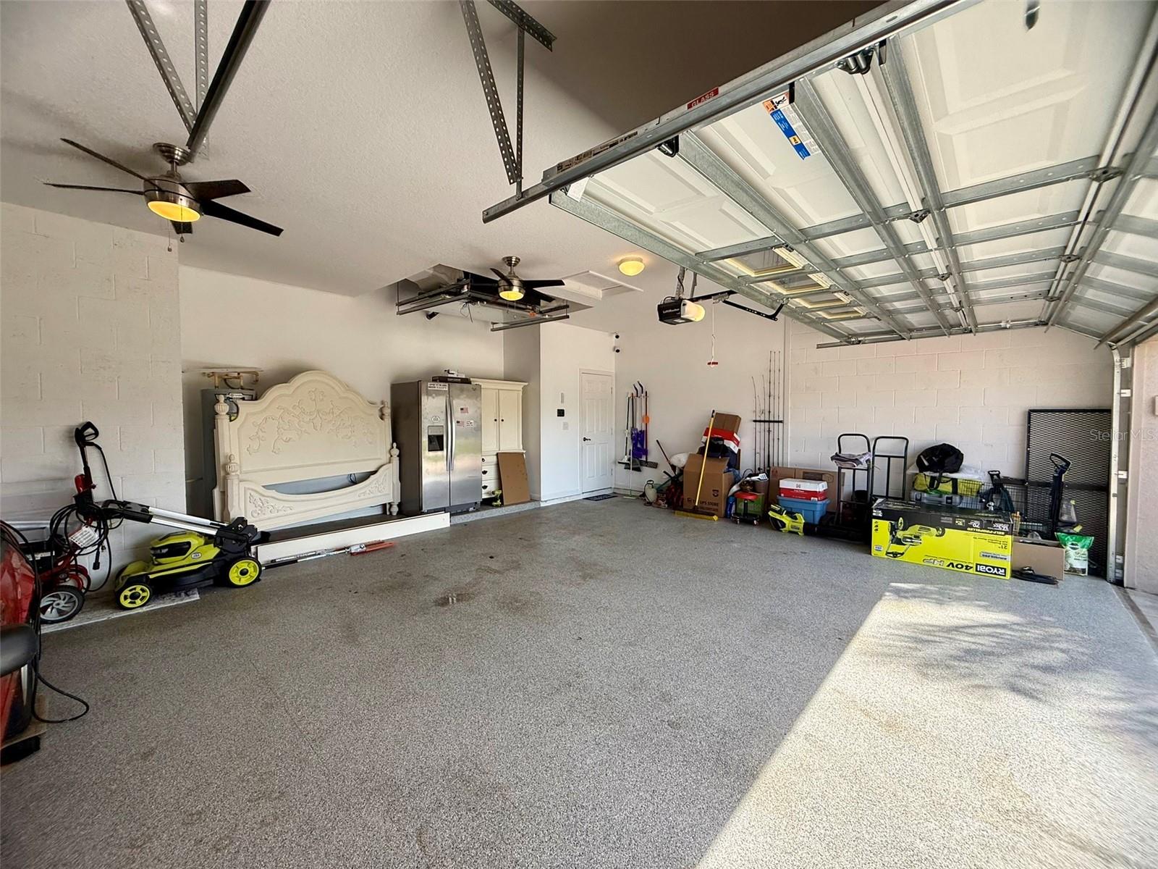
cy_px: 434
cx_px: 579
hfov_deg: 102.1
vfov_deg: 85.7
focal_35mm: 14
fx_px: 468
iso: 64
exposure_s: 1/276
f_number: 2.2
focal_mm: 2.22
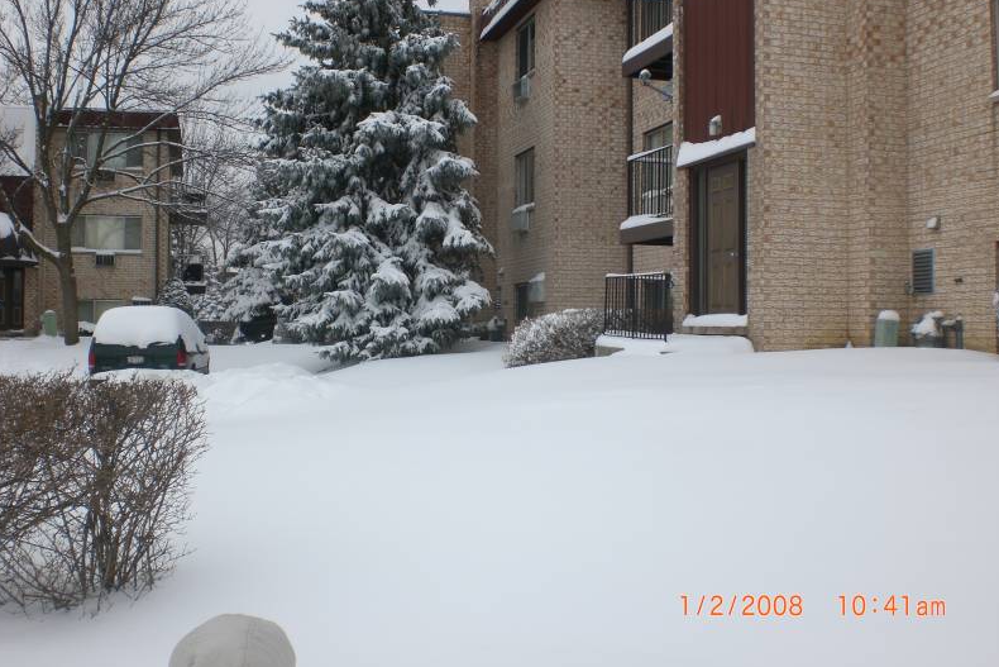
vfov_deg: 33.4
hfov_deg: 48.5
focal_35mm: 40
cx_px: 501
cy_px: 304
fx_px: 1110
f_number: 4.4
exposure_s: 1/250
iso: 50
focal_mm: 6.3
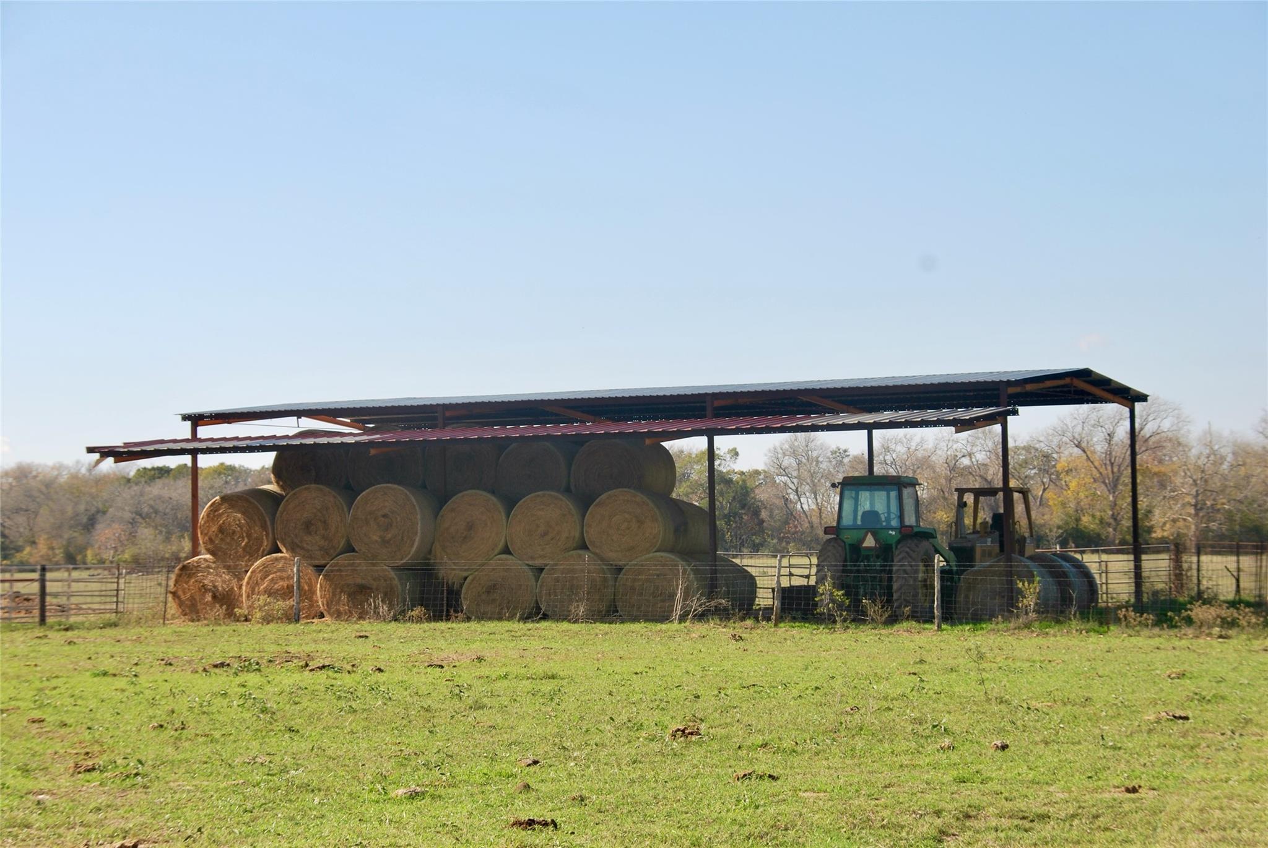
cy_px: 424
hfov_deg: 20.9
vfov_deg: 14.1
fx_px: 3438
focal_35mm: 98
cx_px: 634
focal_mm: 65
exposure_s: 1/200
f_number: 8
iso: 100
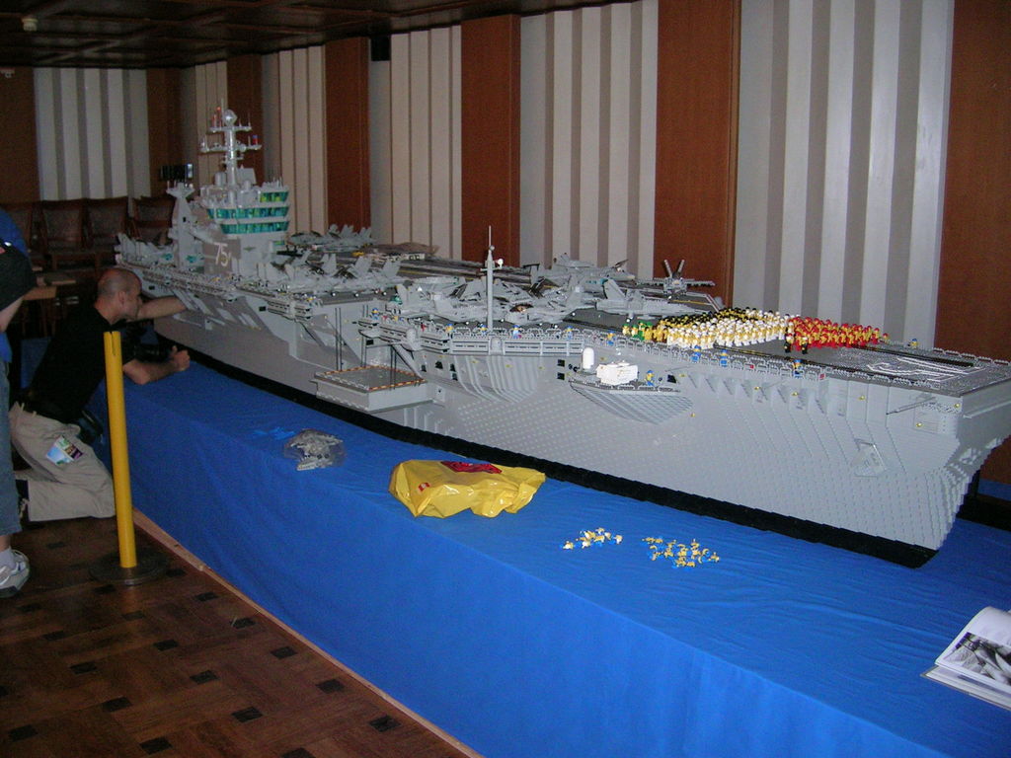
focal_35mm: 35
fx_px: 1022
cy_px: 379
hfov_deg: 52.6
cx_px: 506
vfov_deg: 40.7
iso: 200
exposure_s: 1/60.1
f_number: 2.8
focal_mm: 5.4
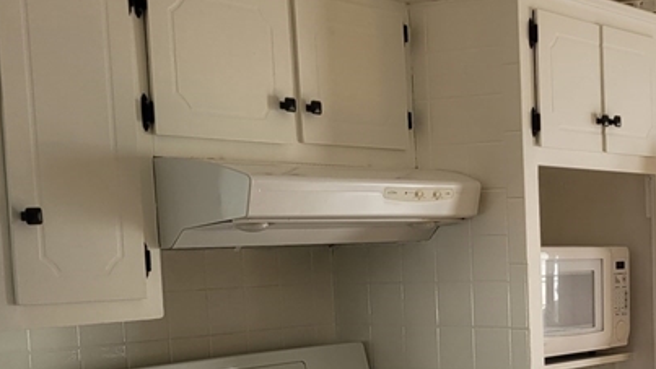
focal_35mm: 72
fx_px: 1253
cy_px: 376
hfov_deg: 27.2
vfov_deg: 16.4
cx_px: 695
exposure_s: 1/181
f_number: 1.8
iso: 40
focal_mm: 5.4
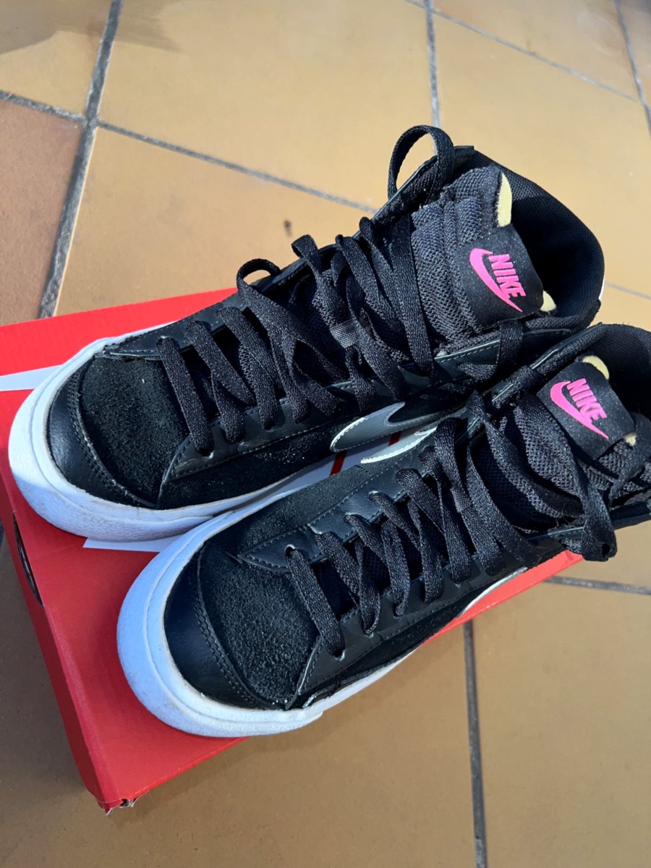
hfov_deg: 53.1
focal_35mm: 26
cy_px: 434
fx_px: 652
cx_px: 326
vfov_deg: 67.3
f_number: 1.5
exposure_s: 1/2457
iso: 32
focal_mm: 5.7
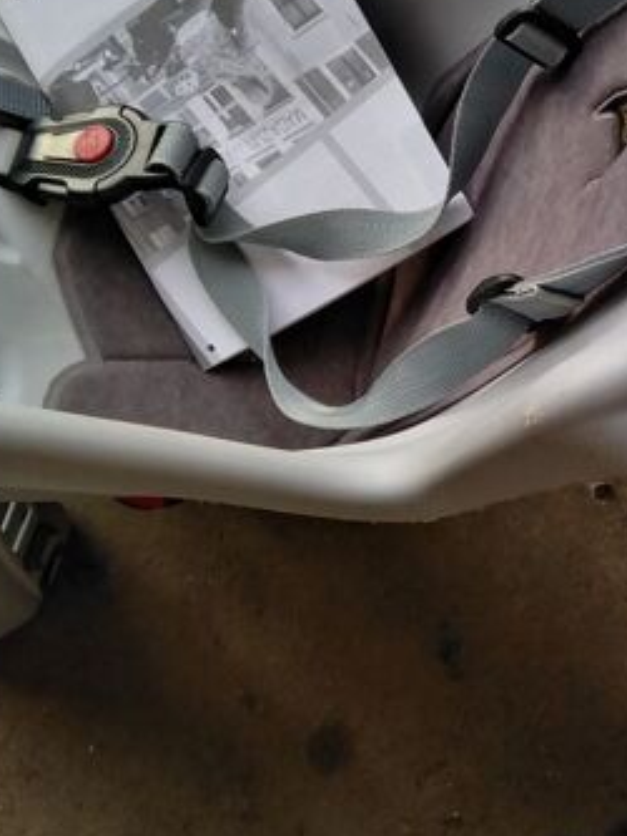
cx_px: 524
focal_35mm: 50
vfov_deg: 38.0
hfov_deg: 28.3
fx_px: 1207
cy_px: 324
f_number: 1.8
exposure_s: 1/218
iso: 100
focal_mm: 3.59
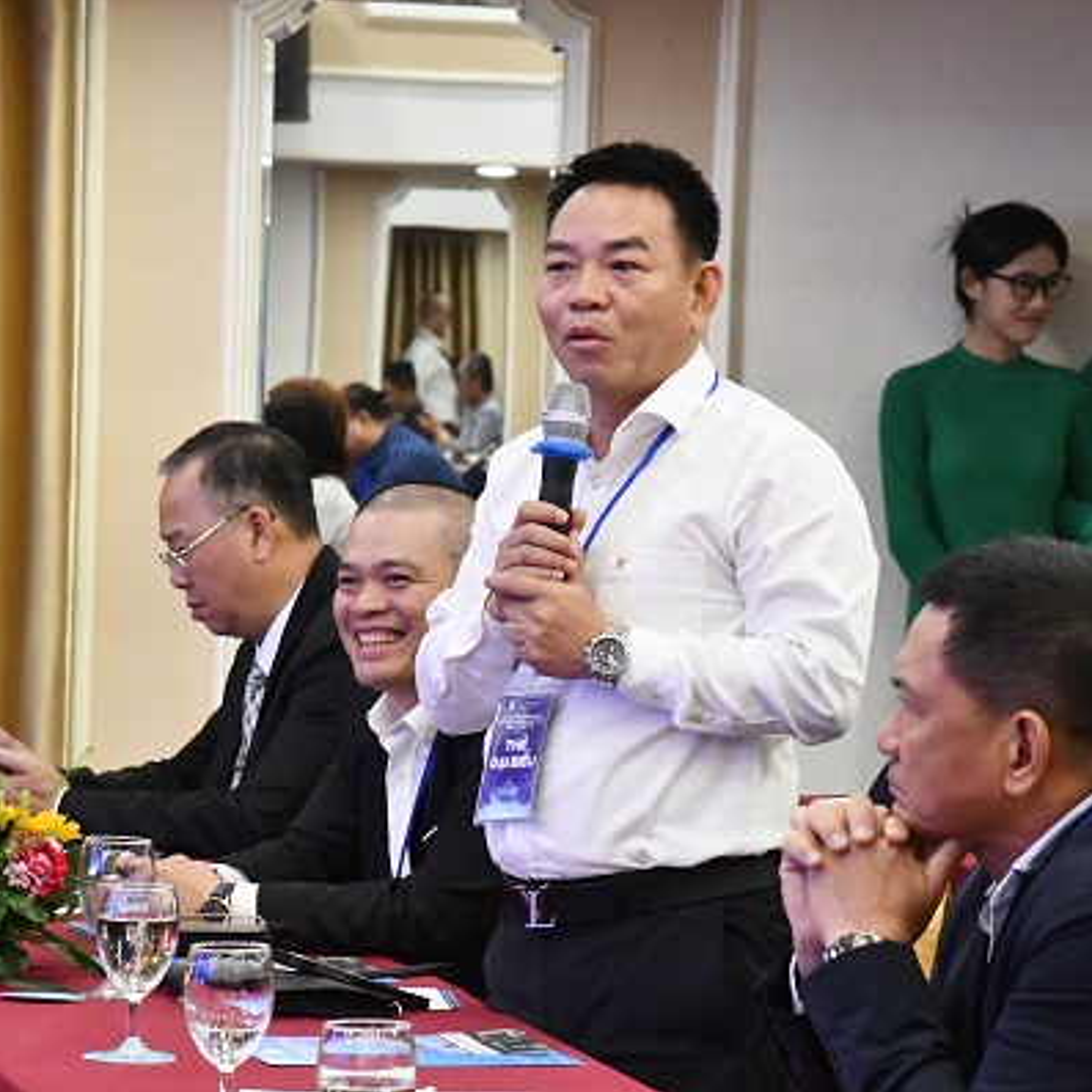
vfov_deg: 9.3
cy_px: 545
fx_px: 6745
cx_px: 514
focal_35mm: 189
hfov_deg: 9.3
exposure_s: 1/160
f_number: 9
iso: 11400
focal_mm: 98
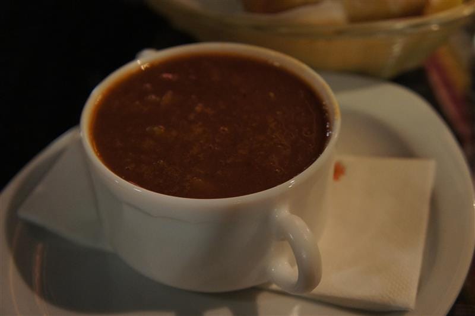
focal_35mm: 48
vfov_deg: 28.0
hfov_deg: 41.1
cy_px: 158
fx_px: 633
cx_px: 238
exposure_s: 1/20
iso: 1600
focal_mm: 32
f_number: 4.5
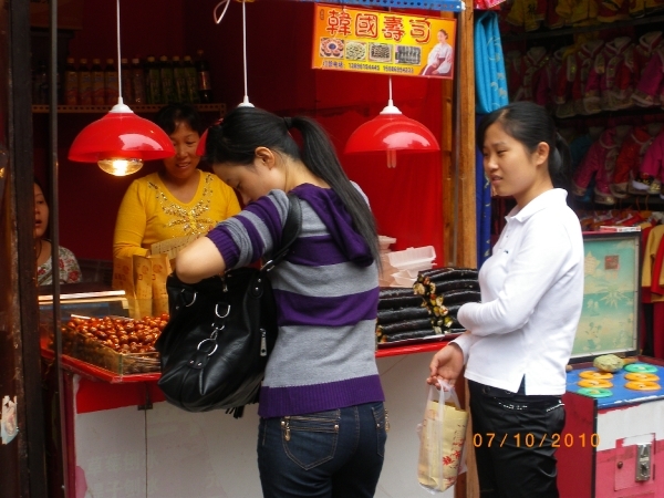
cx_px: 332
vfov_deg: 23.7
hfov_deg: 31.2
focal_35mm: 62
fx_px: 1189
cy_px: 249
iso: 125
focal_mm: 11.1
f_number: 4.6
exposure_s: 1/60
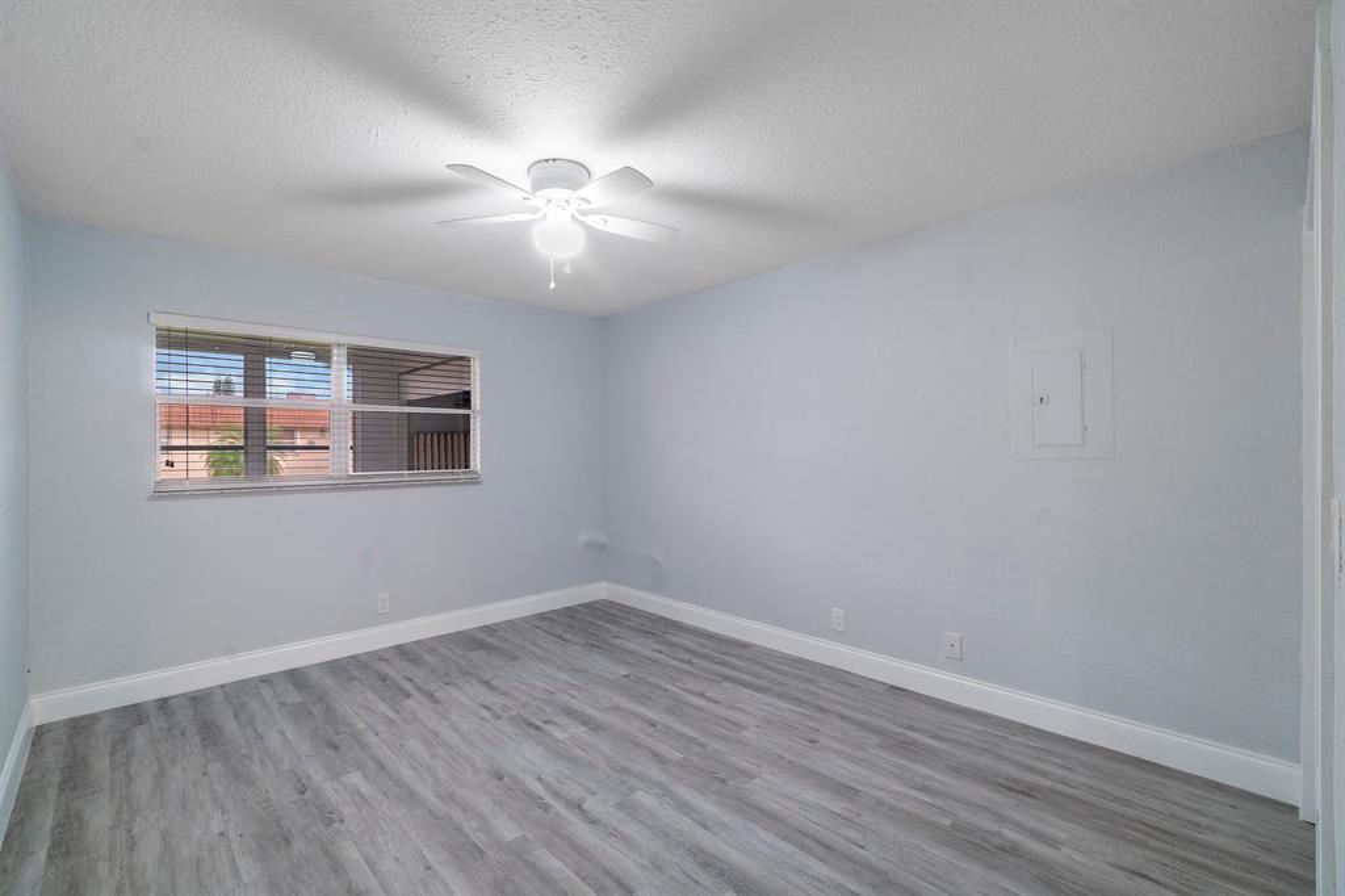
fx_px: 560
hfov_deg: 100.4
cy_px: 448
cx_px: 672
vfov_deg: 77.3
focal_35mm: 15
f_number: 11
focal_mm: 10
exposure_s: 1/1.67
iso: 160
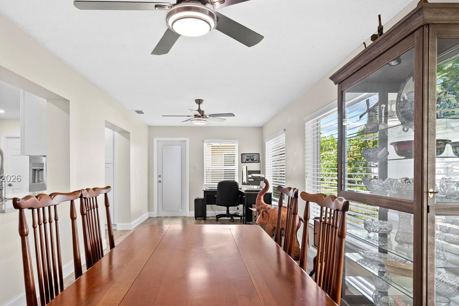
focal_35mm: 22
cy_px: 179
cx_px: 213
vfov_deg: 56.9
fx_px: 280
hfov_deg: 78.5
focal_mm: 16
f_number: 8
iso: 200
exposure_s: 1/4
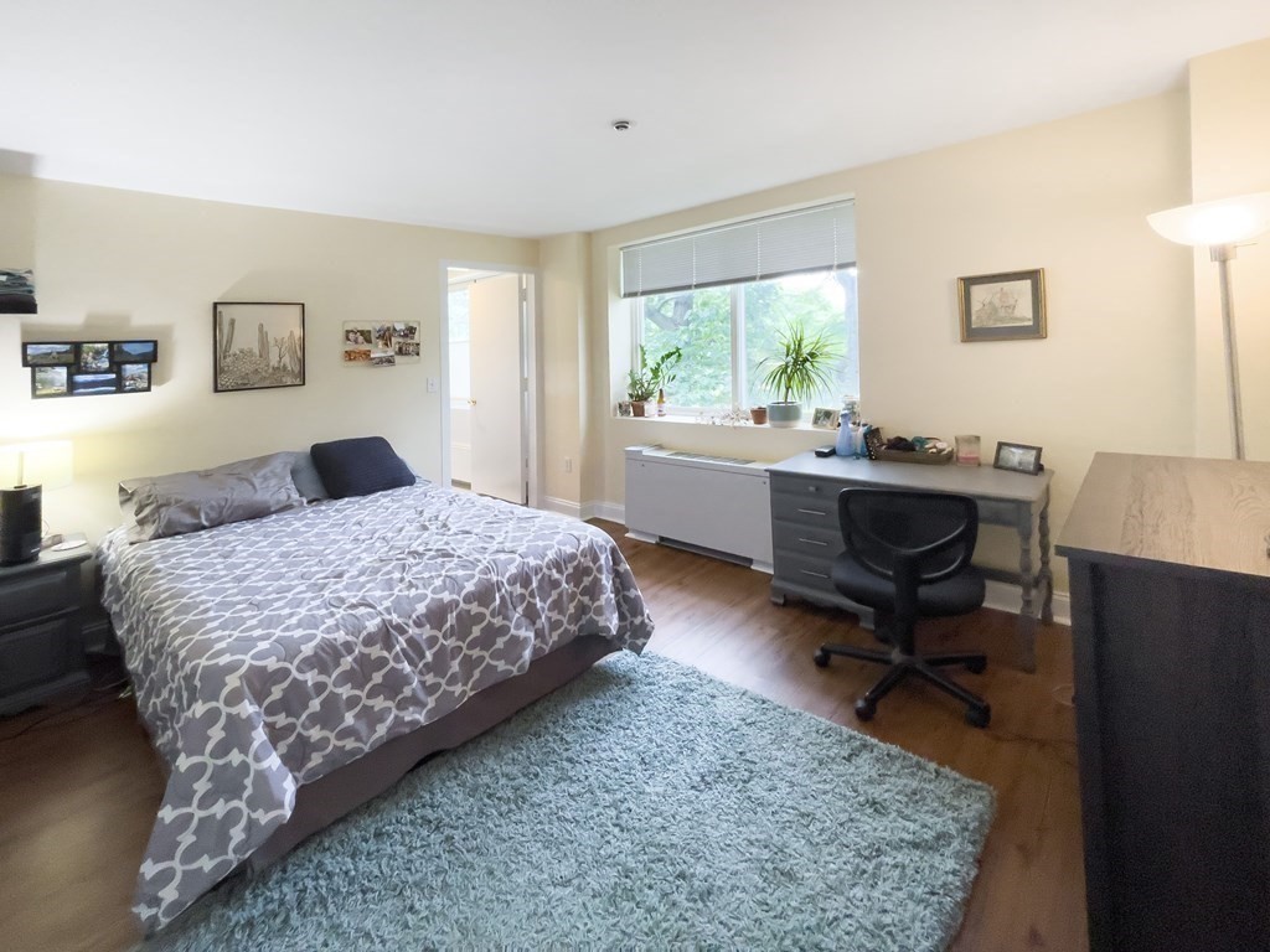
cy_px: 476
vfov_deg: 89.9
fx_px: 477
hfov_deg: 106.2
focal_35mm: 13
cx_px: 635
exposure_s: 1/60
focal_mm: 1.54
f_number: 2.4
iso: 200
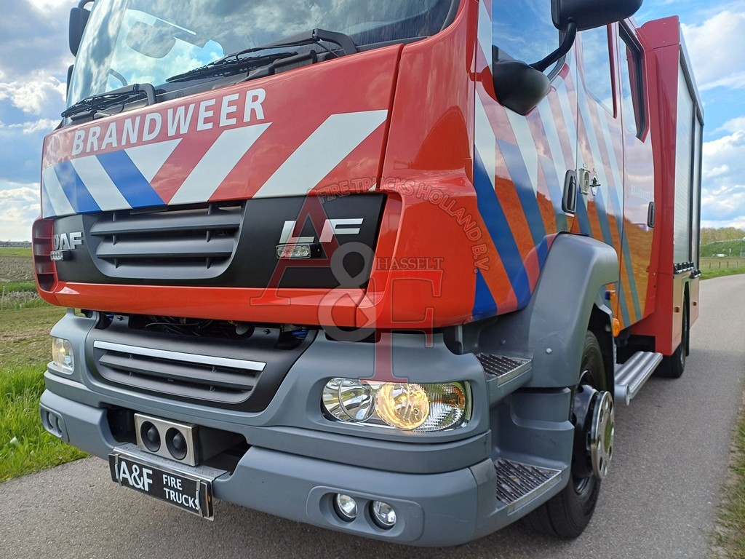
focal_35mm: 25
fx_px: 538
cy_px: 280
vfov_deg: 54.9
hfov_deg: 69.4
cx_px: 372
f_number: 1.8
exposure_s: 1/505
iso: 50
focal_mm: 4.65
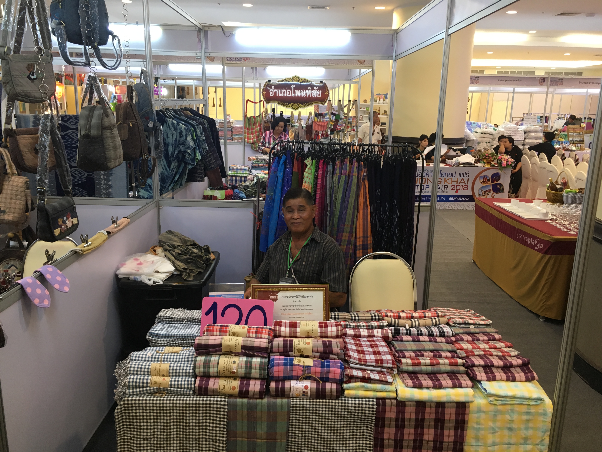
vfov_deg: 48.2
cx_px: 301
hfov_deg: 61.7
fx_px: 504
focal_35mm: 29
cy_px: 226
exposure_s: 1/33
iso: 80
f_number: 2.2
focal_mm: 4.15
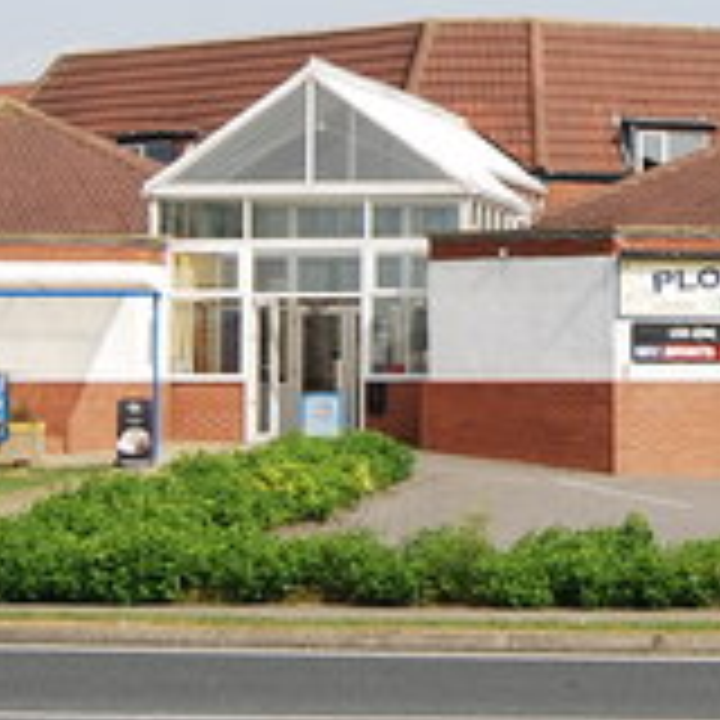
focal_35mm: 123
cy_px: 90
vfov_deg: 14.1
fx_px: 2894
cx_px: 765
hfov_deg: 13.9
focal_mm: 24
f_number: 4
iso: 110
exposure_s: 1/1000
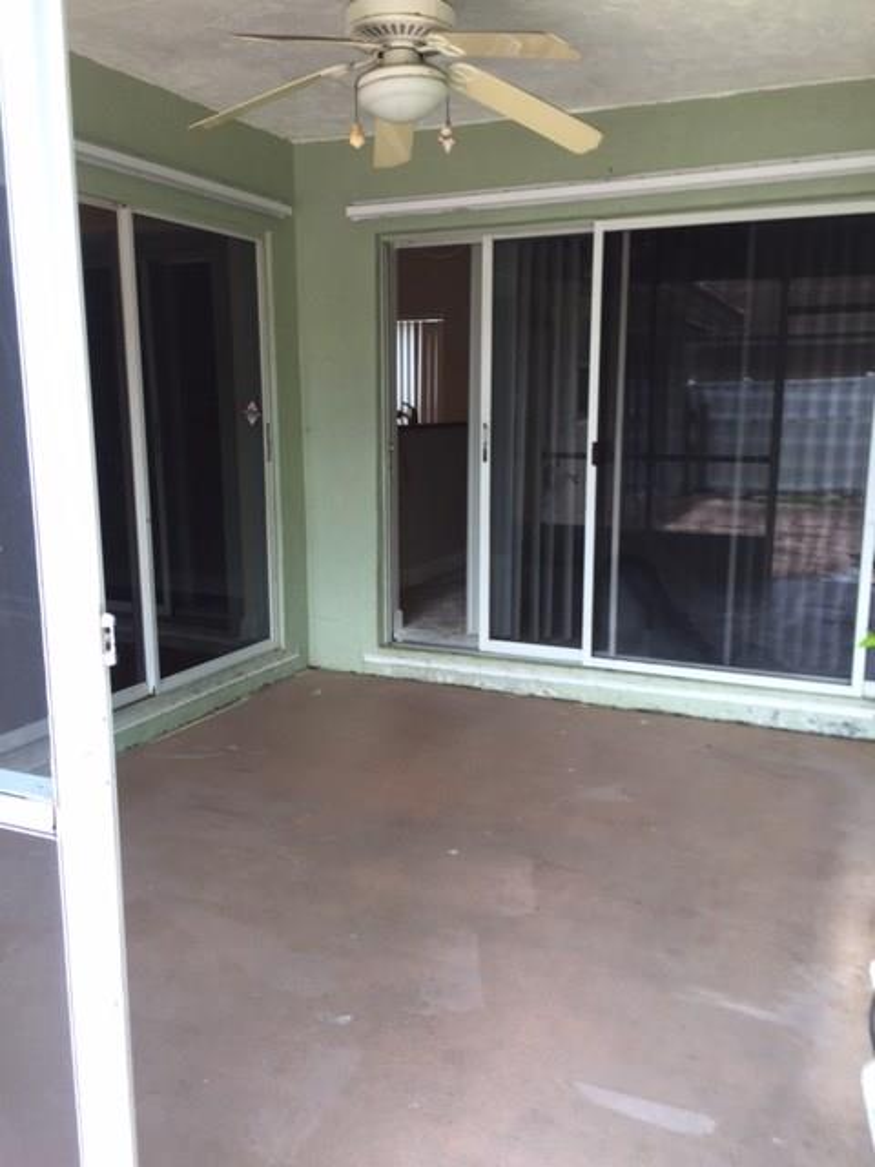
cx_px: 438
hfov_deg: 48.2
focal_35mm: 29
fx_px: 977
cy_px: 584
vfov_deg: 61.7
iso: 32
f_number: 2.2
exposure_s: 1/60
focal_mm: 4.15
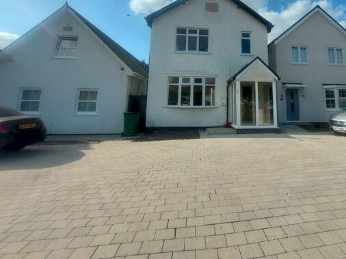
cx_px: 223
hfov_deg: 85.5
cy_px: 82
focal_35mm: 18
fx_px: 180
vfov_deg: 69.1
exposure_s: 1/1904
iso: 50
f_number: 2.2
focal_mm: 1.74
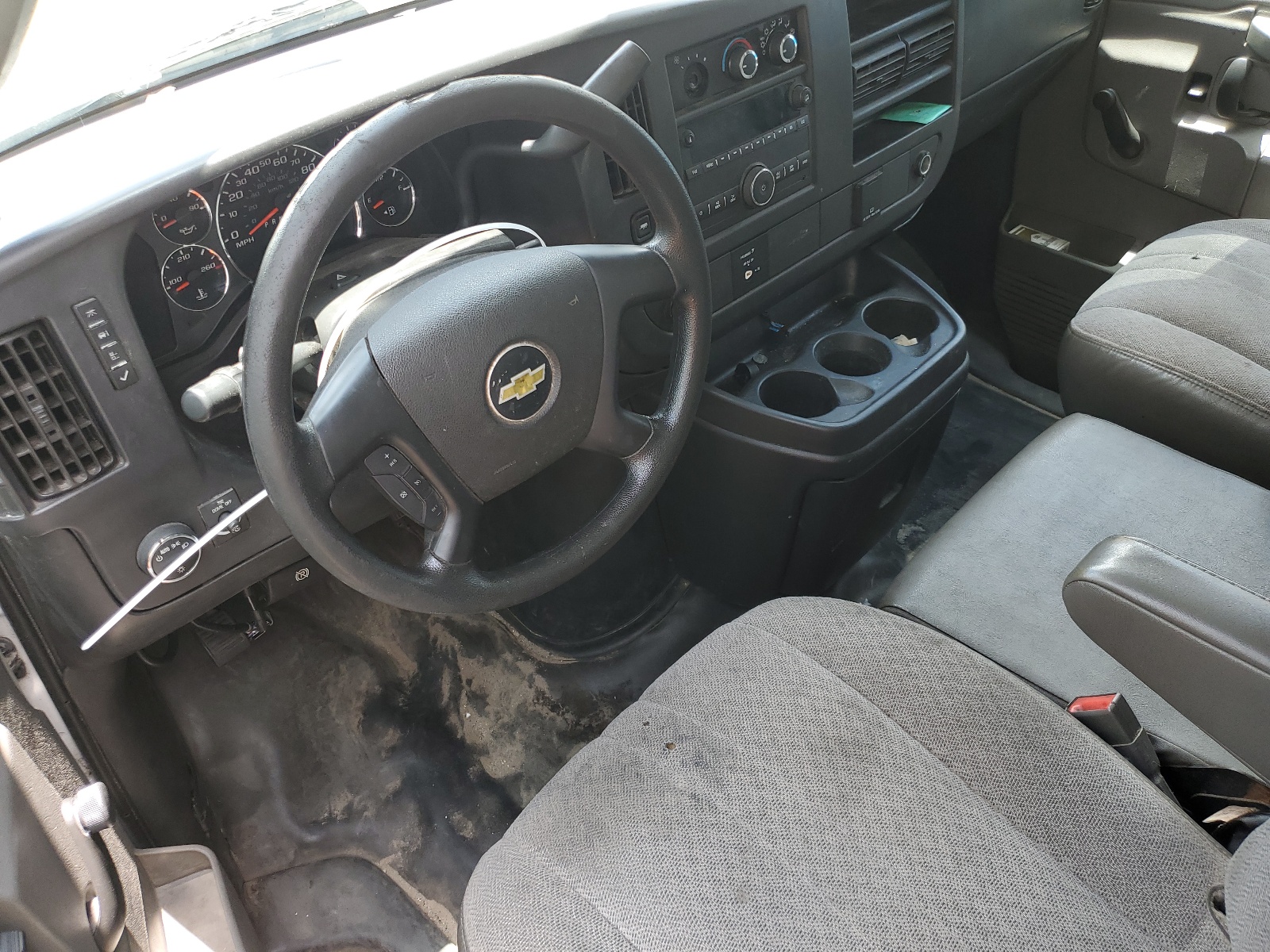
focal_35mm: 26
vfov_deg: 53.1
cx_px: 635
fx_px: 954
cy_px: 476
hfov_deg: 67.3
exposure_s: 1/143
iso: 50
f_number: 1.5
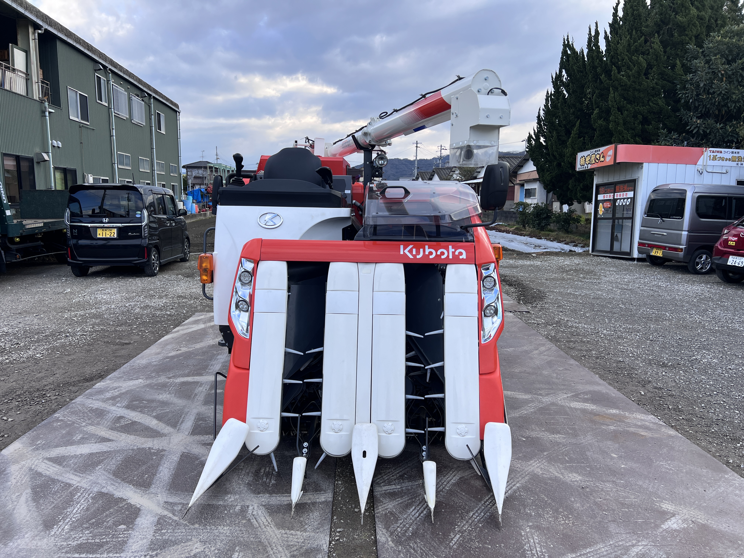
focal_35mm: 26
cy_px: 279
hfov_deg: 67.3
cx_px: 372
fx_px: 559
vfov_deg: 53.1
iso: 50
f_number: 1.5
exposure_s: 1/1252
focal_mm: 5.7
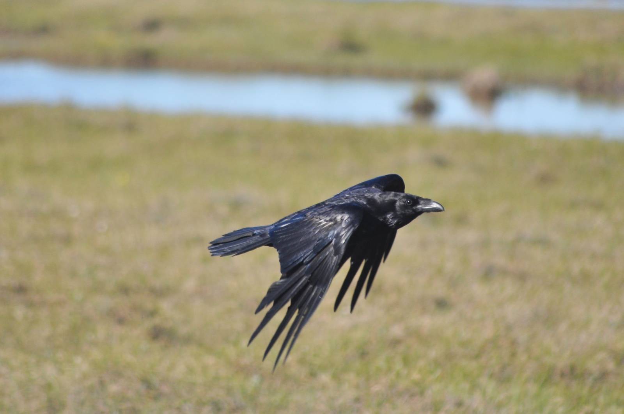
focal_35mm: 450
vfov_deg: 3.0
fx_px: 7791
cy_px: 207
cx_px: 312
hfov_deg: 4.6
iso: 400
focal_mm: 300
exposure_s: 1/2000
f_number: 5.6
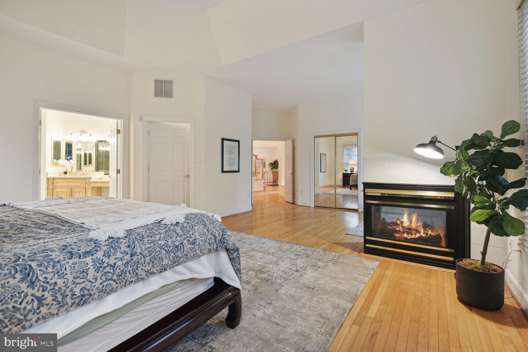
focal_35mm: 16
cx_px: 264
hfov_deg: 96.7
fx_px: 235
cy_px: 176
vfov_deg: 73.7
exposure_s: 1/2.5
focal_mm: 16
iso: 400
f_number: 8
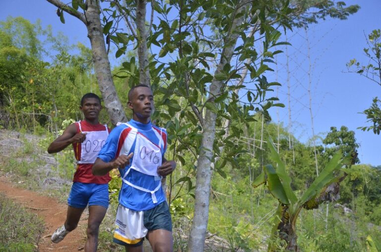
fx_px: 761
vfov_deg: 18.9
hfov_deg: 28.1
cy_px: 126
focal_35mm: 72
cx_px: 190
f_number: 4.8
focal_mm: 48
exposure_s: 1/800
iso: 800
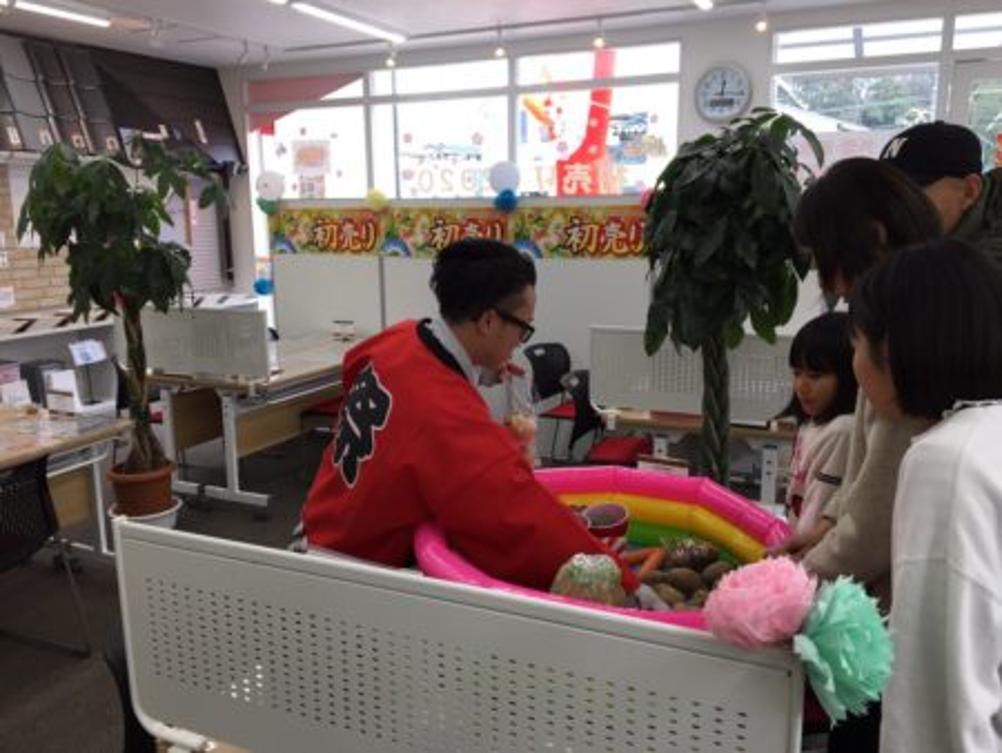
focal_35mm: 29
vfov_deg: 48.3
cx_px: 501
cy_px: 376
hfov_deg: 61.6
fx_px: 840
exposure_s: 1/120
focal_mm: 4.15
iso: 32
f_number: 2.2
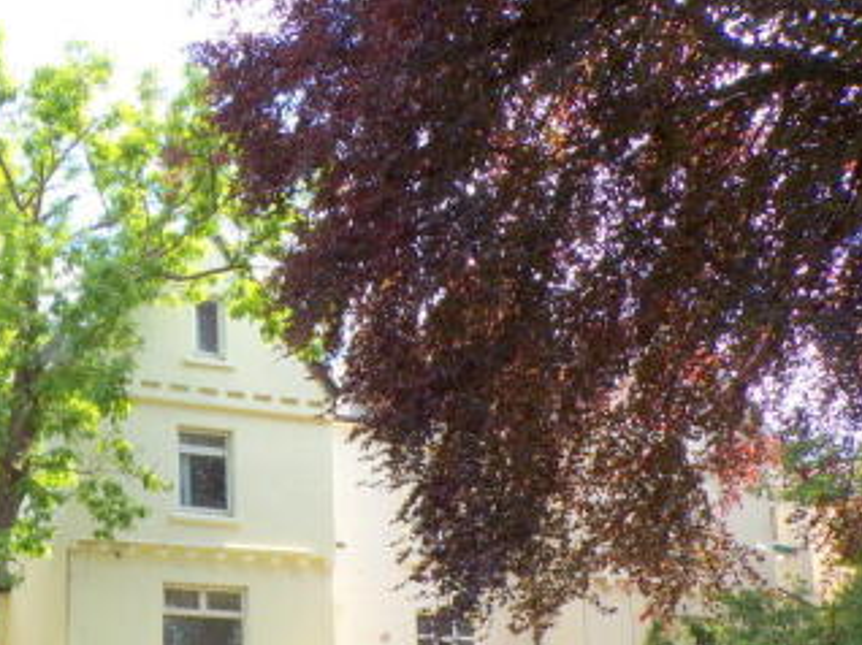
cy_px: 546
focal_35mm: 44
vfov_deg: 31.7
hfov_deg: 40.2
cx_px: 107
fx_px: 1095
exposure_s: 1/85
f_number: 5.8
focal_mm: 4.3
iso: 80
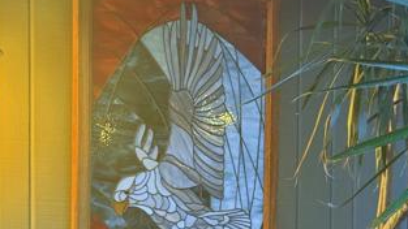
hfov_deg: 20.0
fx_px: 1157
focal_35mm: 107
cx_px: 198
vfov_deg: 11.1
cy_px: 291
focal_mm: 6.76
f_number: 1.78
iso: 400
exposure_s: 1/40
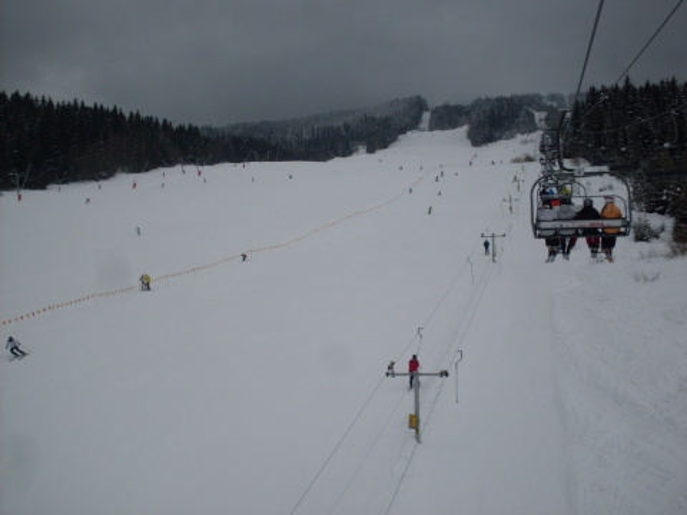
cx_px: 344
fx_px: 754
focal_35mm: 38
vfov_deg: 37.7
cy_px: 258
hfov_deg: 49.0
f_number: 8.4
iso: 80
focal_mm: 6.3
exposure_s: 1/250
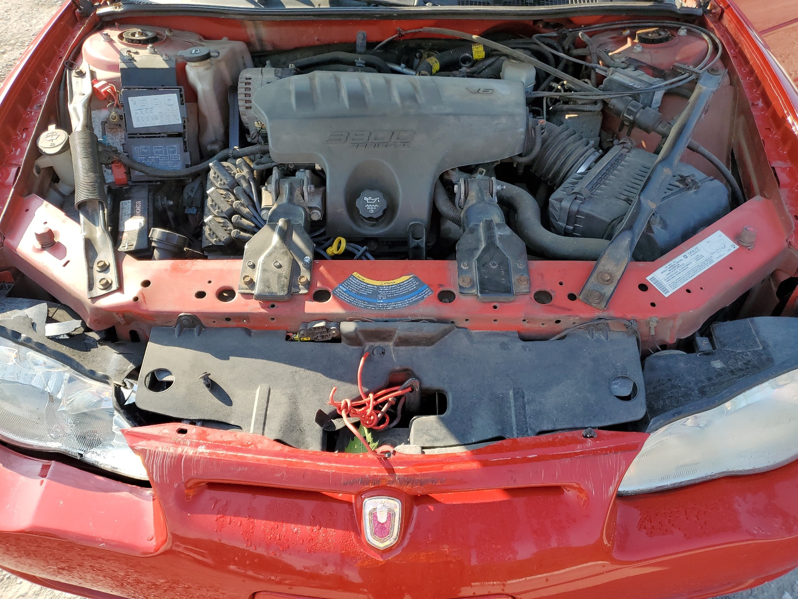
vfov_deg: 53.1
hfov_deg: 67.3
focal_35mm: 26
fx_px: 599
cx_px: 399
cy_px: 300
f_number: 1.5
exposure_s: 1/667
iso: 50
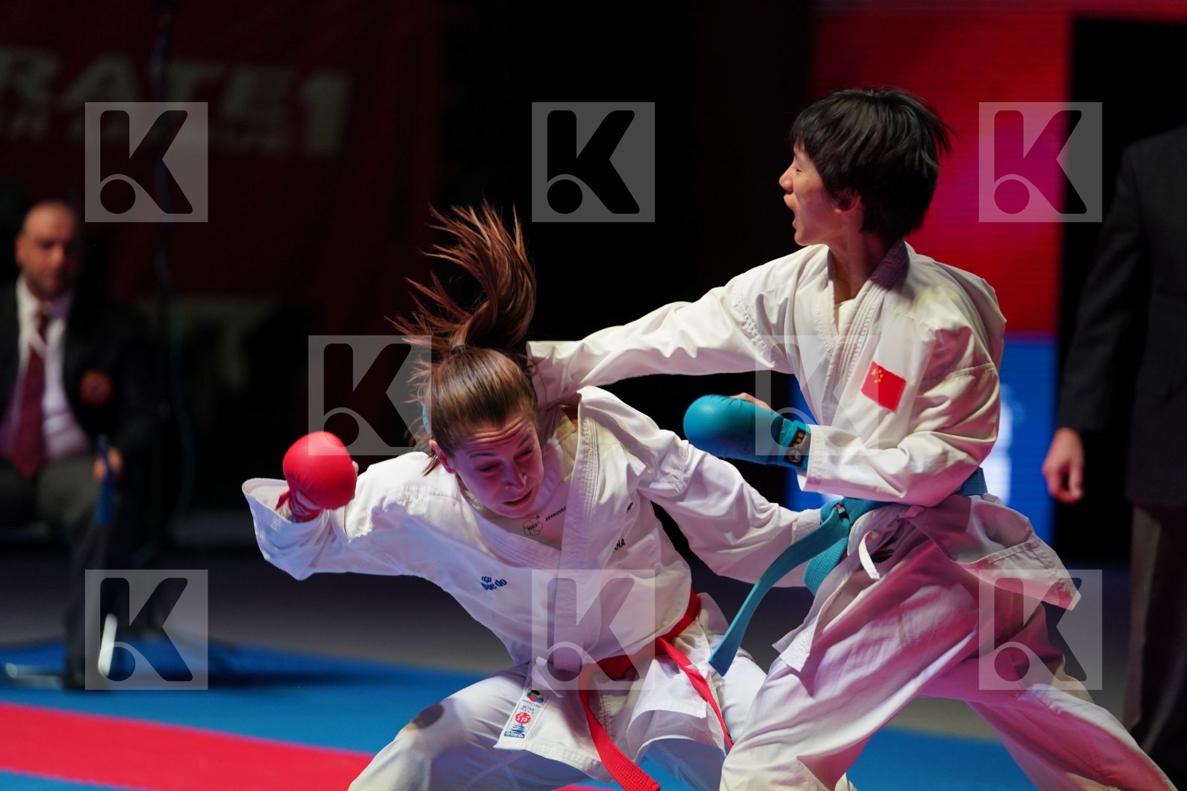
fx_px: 5737
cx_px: 594
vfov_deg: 7.9
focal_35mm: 174
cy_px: 396
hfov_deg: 11.8
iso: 2000
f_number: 2.8
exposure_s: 1/1000
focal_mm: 174
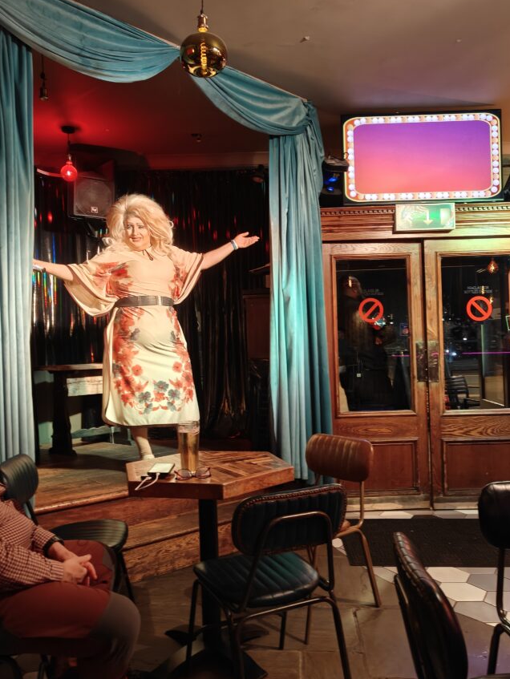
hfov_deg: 48.2
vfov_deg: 61.6
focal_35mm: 29
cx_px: 244
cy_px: 339
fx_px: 569
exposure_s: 1/33
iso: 160
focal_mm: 5.59
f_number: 1.8
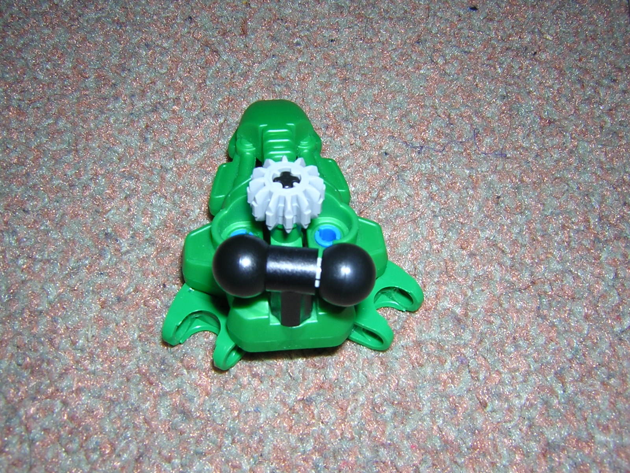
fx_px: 655
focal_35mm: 36
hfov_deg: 51.4
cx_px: 315
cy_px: 236
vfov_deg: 39.7
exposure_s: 1/60.1
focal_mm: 4.7
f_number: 5.2
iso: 100
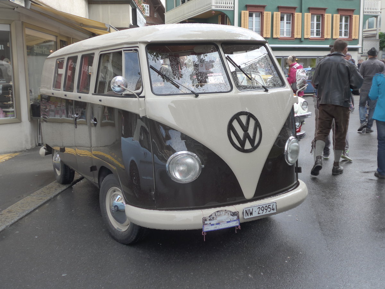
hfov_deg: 45.8
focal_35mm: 41
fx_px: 456
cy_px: 144
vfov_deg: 35.1
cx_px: 192
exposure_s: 1/640
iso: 160
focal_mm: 8.4
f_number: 2.6
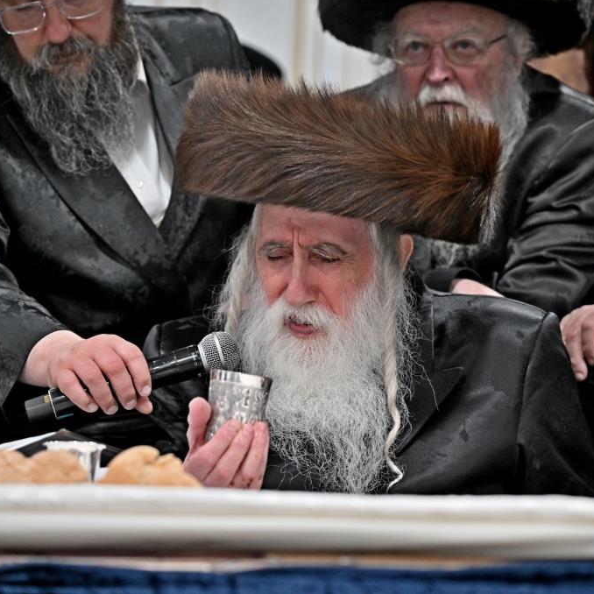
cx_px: 312
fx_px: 2990
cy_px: 296
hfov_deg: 11.3
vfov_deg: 11.3
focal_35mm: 154
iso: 1000
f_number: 4
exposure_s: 1/160
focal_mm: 120
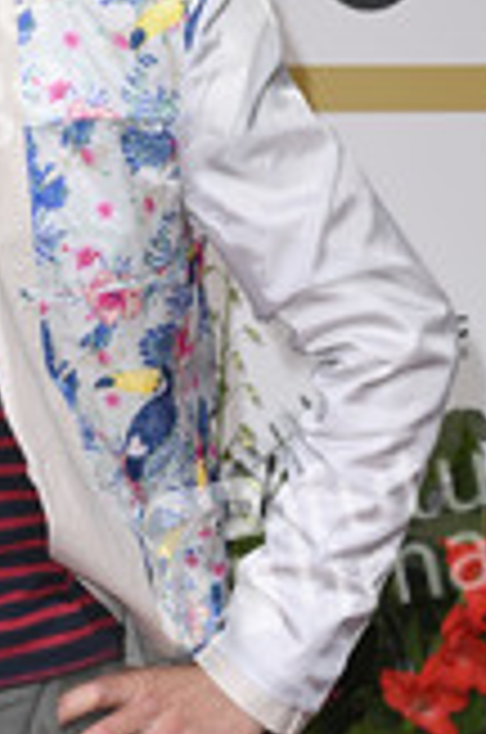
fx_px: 4250
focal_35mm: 209
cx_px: -36
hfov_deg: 6.5
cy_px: 315
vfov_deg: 9.9
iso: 640
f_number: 6.3
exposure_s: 1/200
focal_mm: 85
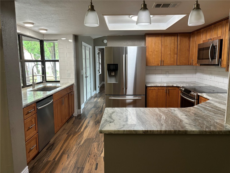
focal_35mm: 26
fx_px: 173
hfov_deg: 67.3
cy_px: 86
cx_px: 115
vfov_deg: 53.1
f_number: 1.6
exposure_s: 1/60
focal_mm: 5.96
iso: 250
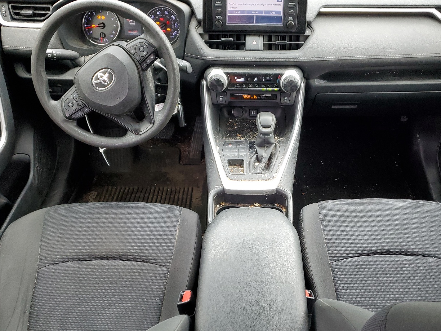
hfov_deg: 53.9
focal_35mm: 34
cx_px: 244
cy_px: 200
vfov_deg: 41.6
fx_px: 433
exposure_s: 1/120
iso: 97
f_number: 1.5
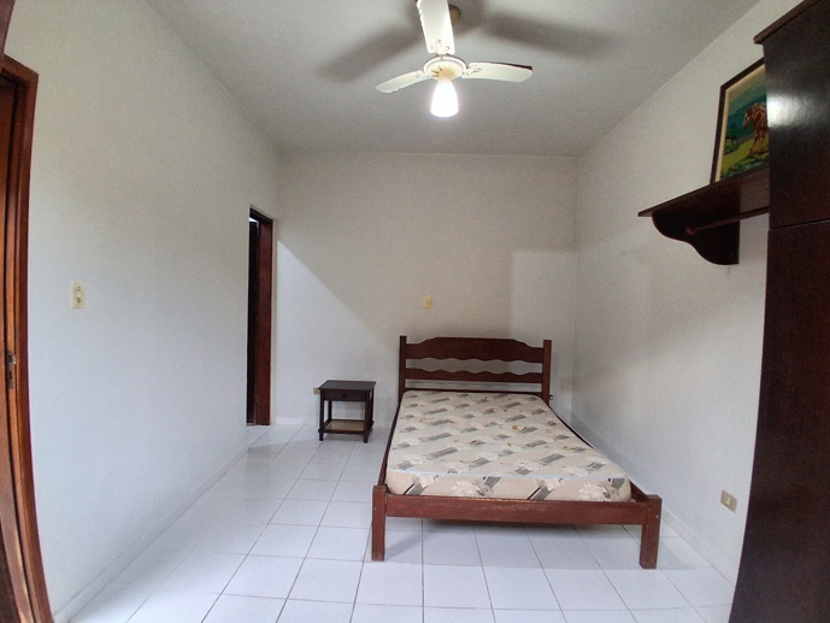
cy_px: 312
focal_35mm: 17
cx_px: 415
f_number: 2.2
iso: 250
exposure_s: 1/40
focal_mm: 1.4
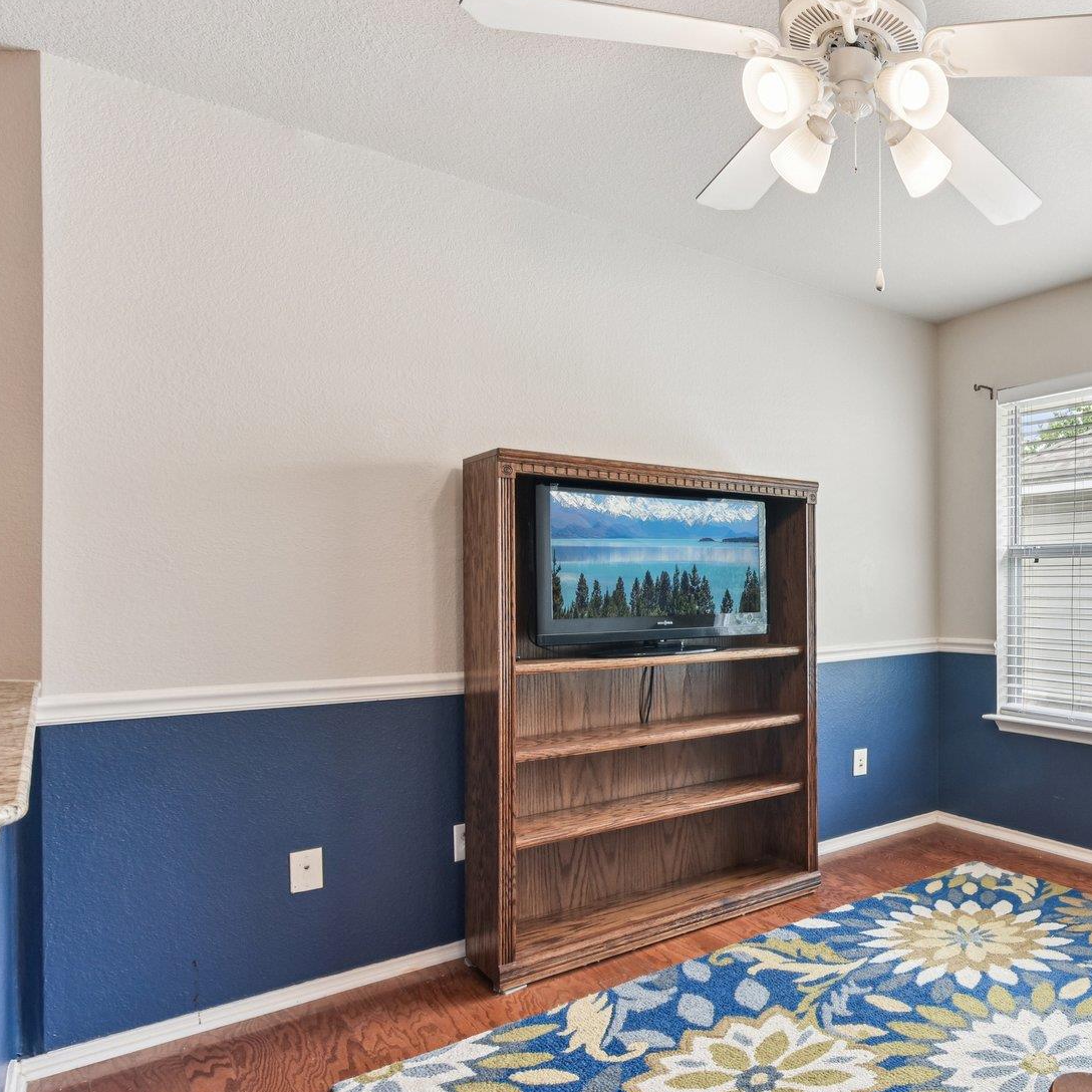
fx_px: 857
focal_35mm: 24
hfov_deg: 54.9
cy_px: 612
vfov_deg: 64.8
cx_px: 1018
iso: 125
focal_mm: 15
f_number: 8
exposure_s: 1/15
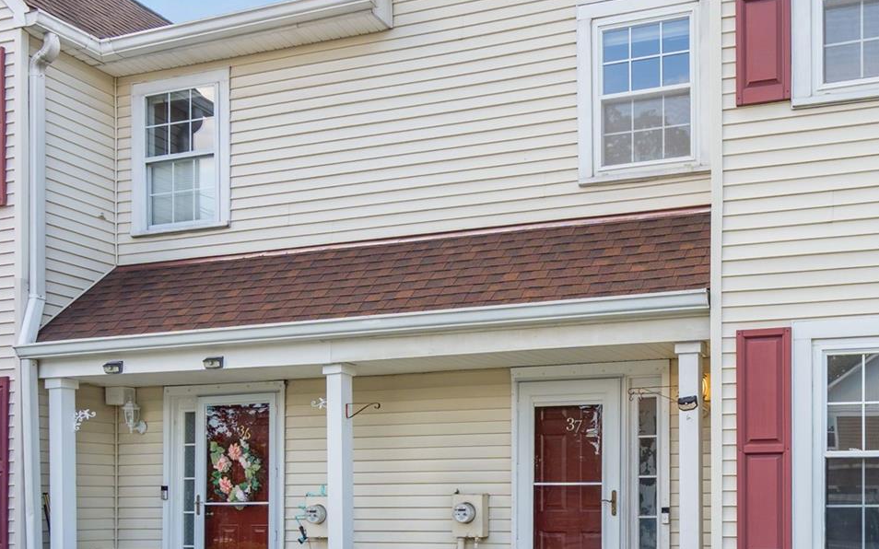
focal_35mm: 35
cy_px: 457
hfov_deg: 51.7
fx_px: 838
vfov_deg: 34.9
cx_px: 709
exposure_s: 1/200
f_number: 5.6
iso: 160
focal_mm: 16
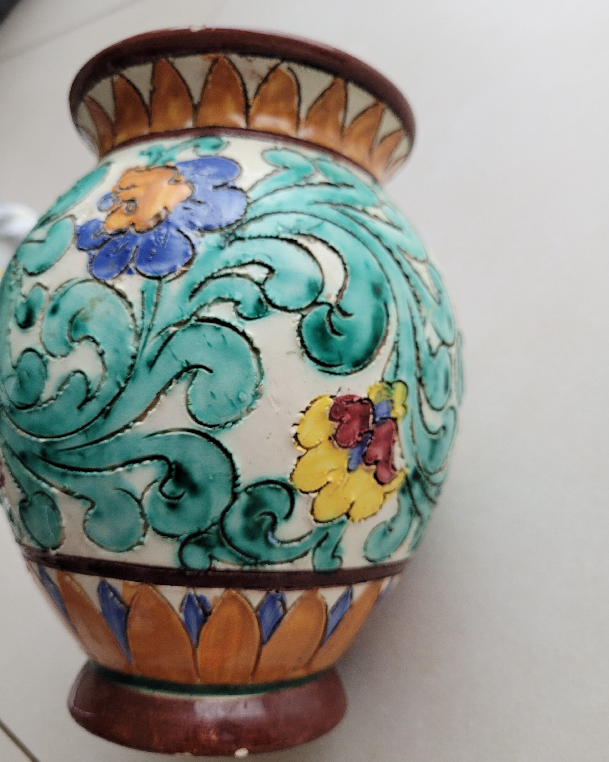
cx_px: 303
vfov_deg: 62.2
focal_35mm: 28
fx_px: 631
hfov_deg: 51.5
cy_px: 394
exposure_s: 1/50
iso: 160
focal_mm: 5.4
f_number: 1.8
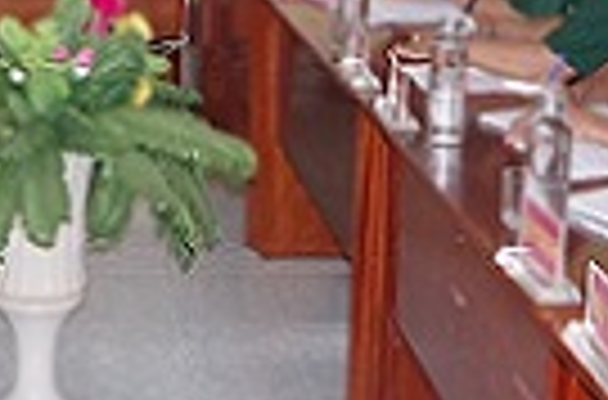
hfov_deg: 21.8
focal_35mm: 90
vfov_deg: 14.0
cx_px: -14
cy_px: -225
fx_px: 1515
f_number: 9
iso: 1600
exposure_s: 1/80
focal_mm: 18
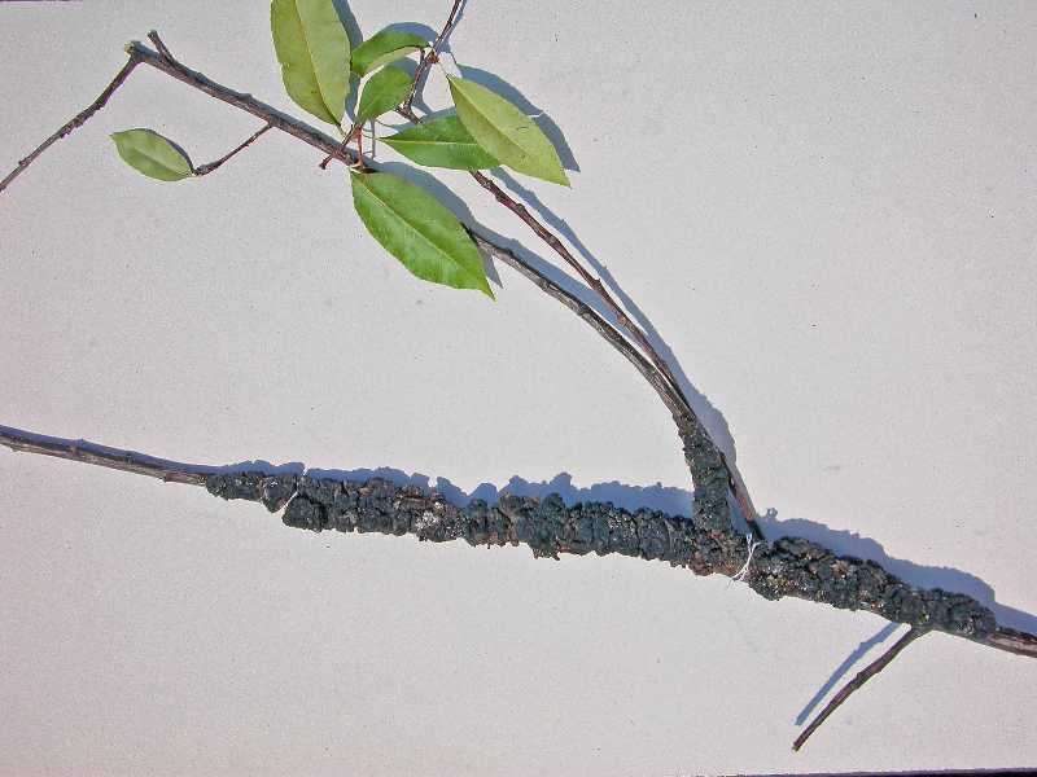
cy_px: 388
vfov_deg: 18.9
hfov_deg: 25.0
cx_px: 518
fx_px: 2337
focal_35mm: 78
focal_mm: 16.2
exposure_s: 1/193
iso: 100
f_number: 7.9
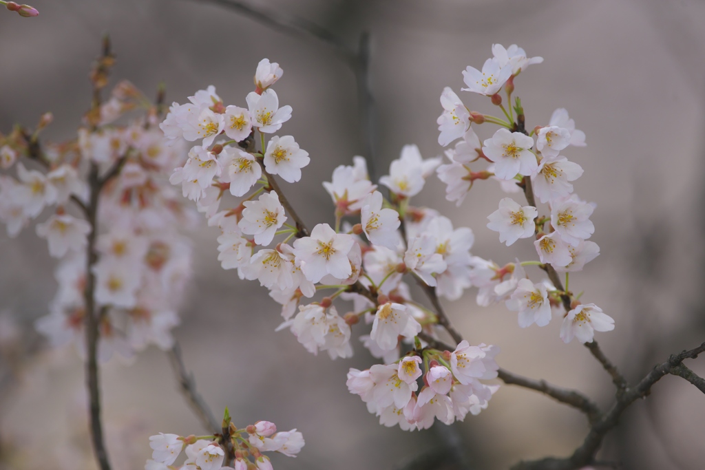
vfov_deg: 4.6
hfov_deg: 6.9
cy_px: 235
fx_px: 5875
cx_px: 352
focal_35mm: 300
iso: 200
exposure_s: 1/2500
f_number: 5.6
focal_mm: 300
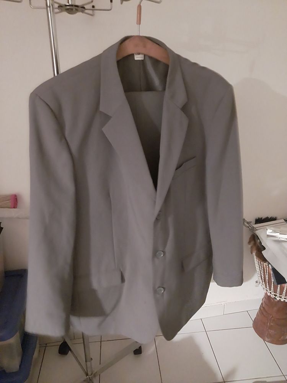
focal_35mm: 26
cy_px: 192
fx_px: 287
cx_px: 144
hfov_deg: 53.1
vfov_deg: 67.3
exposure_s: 1/4
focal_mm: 4
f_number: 1.8
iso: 2000
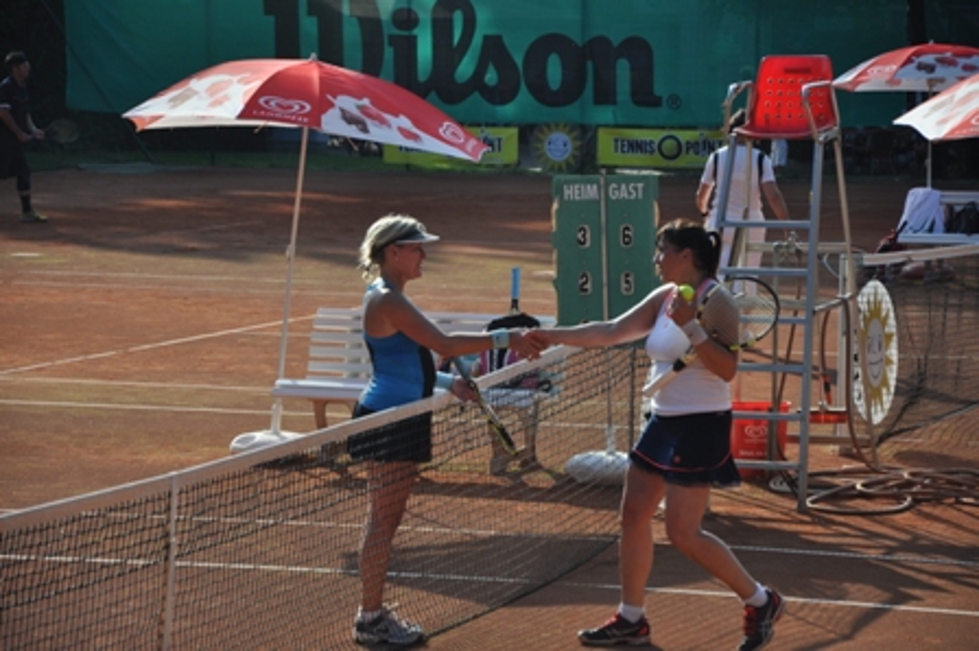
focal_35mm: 158
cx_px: 490
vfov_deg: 8.7
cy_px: 326
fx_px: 4280
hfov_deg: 13.0
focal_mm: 105
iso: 400
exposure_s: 1/1250
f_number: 5.6
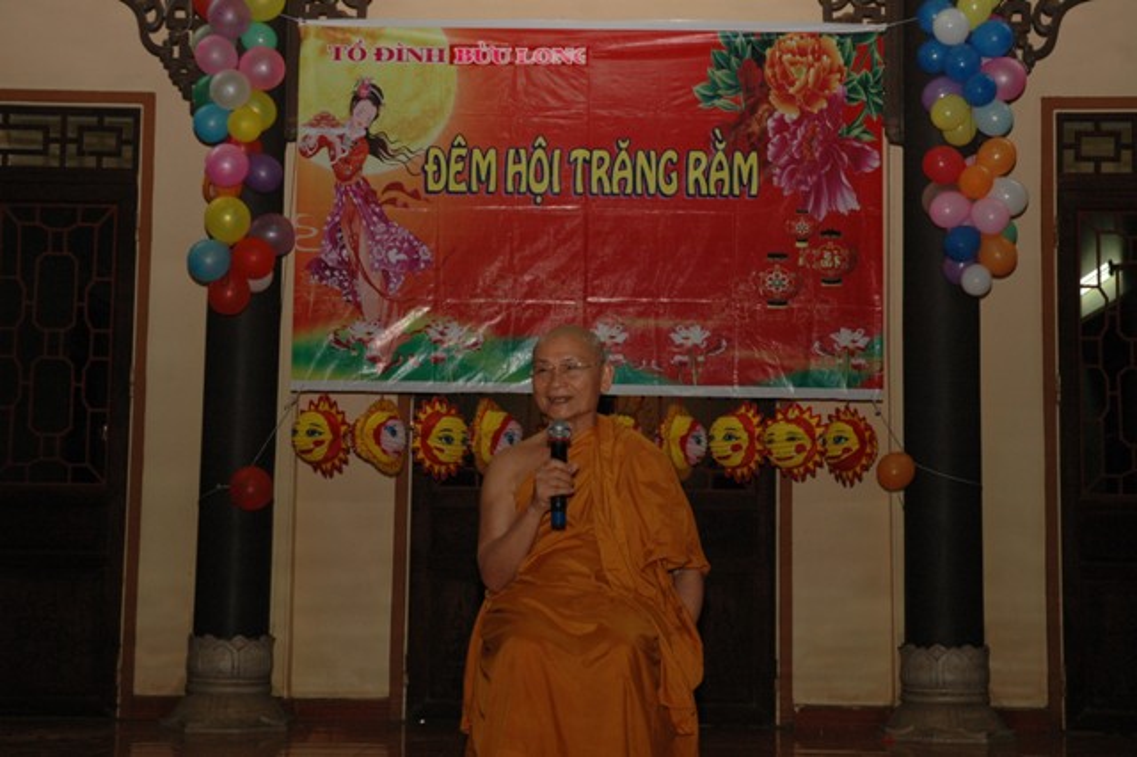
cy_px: 378
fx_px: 1894
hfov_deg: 33.4
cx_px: 568
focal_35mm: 60
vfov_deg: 22.6
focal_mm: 40
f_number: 5
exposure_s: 1/60
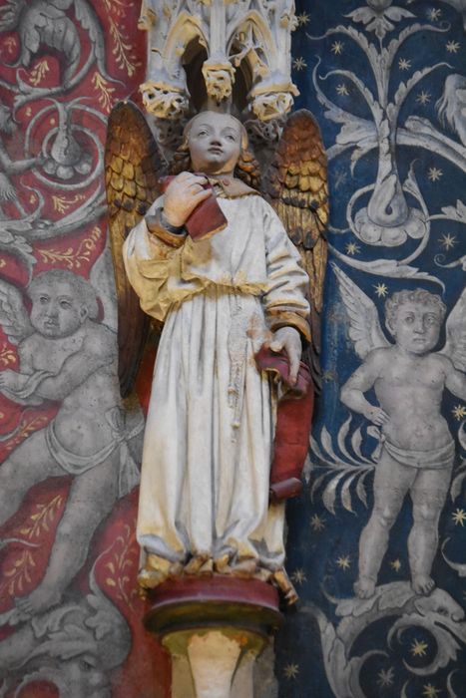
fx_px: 2765
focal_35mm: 142
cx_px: 233
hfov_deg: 9.6
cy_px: 349
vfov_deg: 14.4
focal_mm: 95
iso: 6400
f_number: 4.5
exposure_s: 1/125
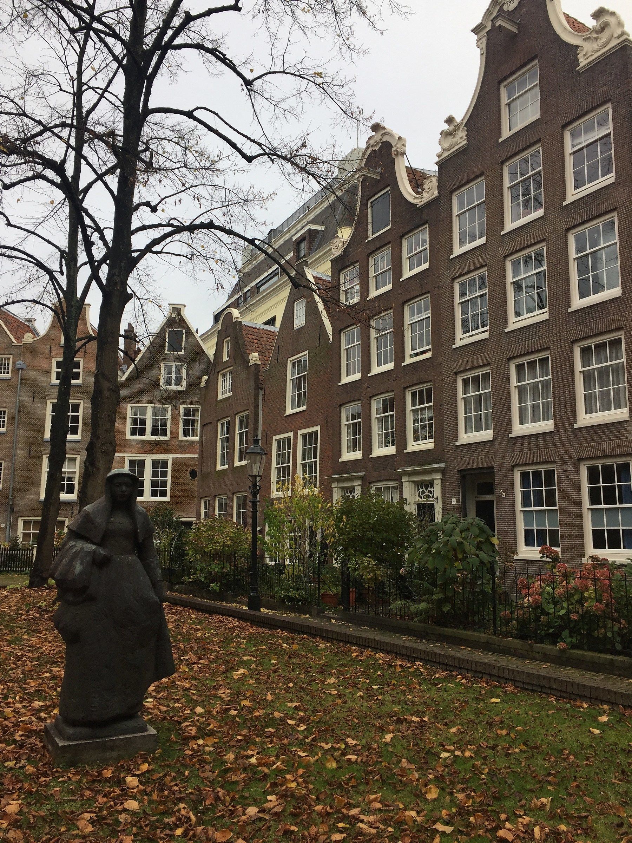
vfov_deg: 61.7
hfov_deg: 48.2
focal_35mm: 29
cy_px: 422
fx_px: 706
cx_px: 316
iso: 32
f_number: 2.2
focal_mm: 4.15
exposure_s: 1/366
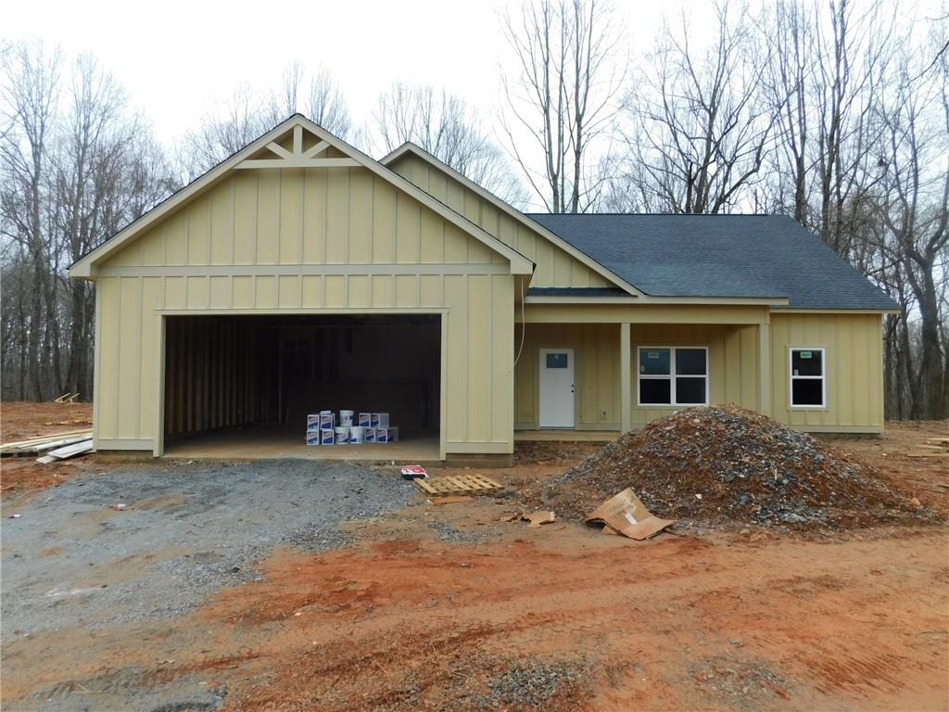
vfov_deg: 58.9
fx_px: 631
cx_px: 474
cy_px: 356
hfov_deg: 73.9
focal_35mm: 23
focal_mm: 4
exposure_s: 1/100
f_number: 3
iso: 125
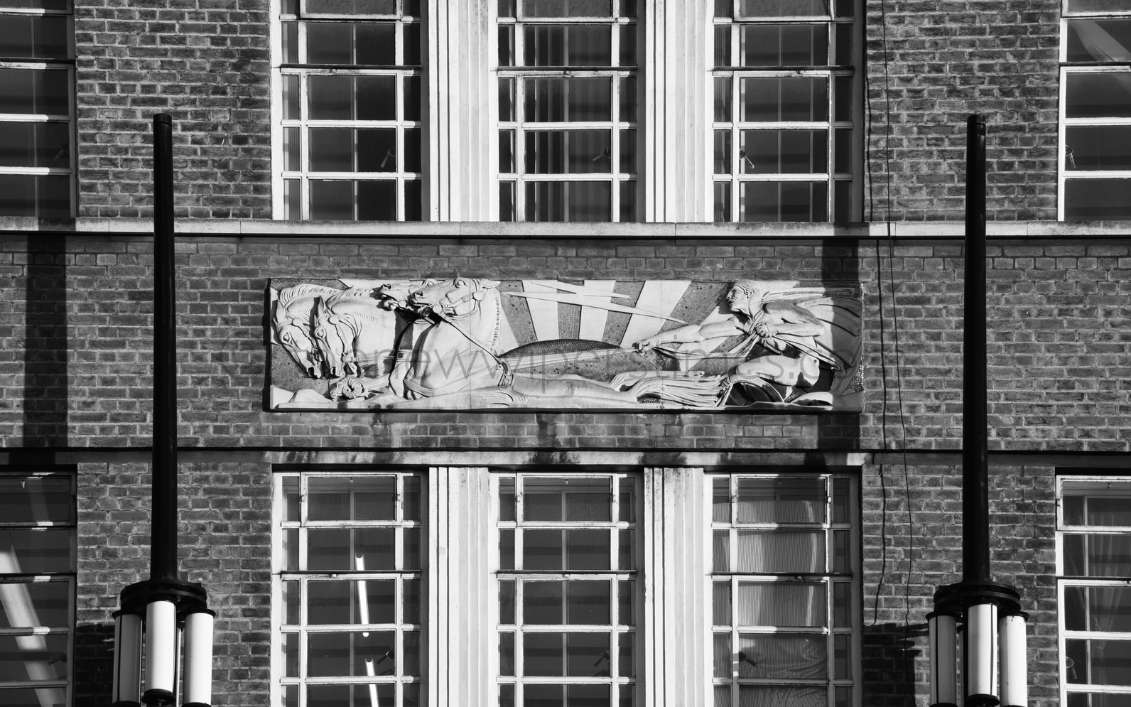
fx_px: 3791
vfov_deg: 10.7
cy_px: 360
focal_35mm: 123
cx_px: 565
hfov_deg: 17.0
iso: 200
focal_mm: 120
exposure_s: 1/250
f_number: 8
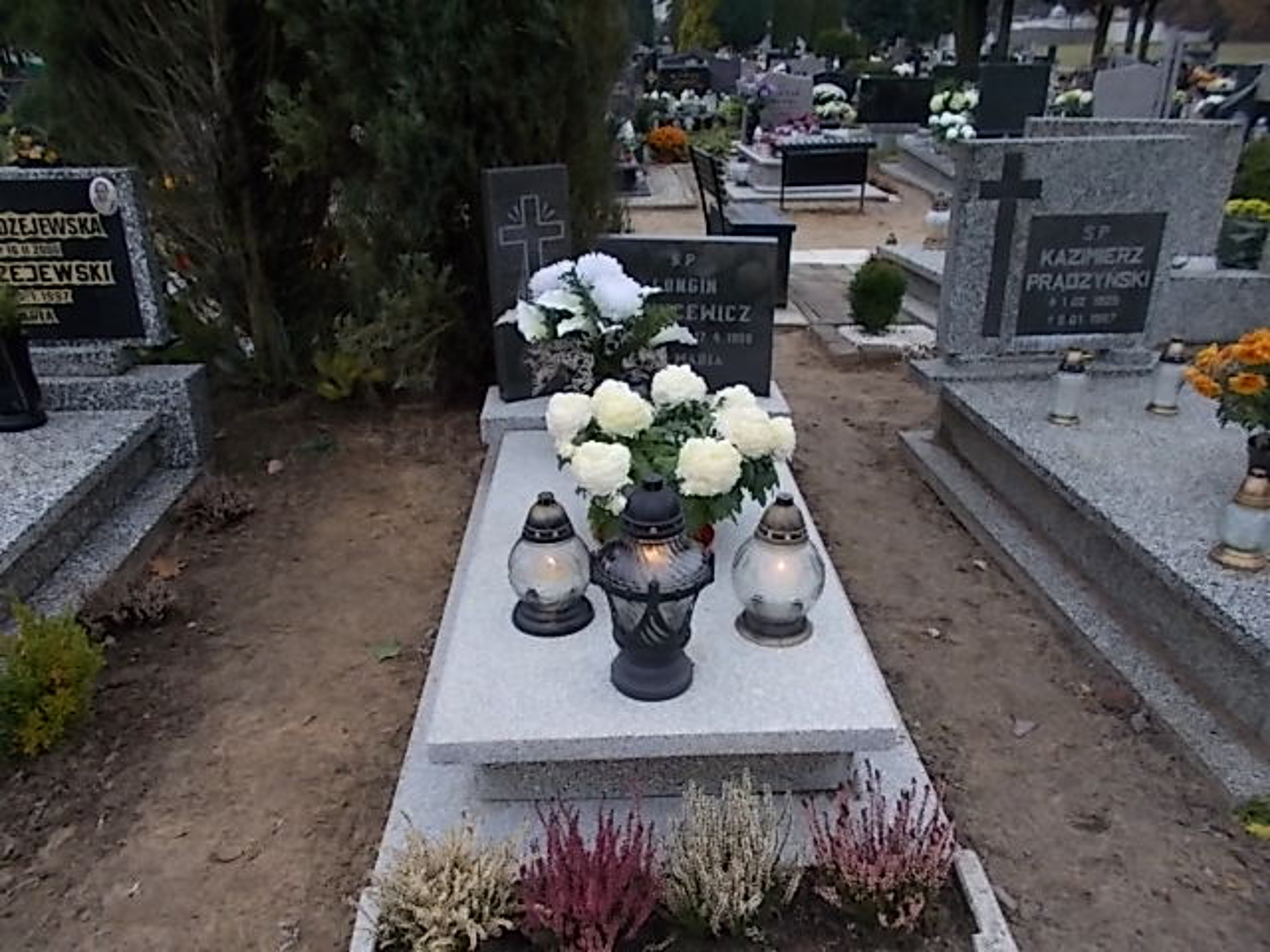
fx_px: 954
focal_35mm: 26
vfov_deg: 53.1
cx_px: 635
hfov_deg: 67.3
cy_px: 476
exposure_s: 1/80
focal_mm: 4.6
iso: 80
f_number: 3.2
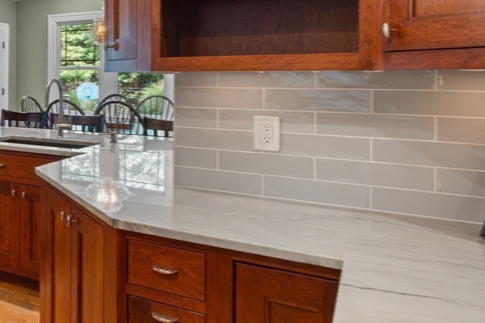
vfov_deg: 33.4
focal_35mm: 39
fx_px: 525
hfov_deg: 39.4
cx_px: -62
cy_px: 73
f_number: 7.1
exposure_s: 5
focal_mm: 16
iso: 125
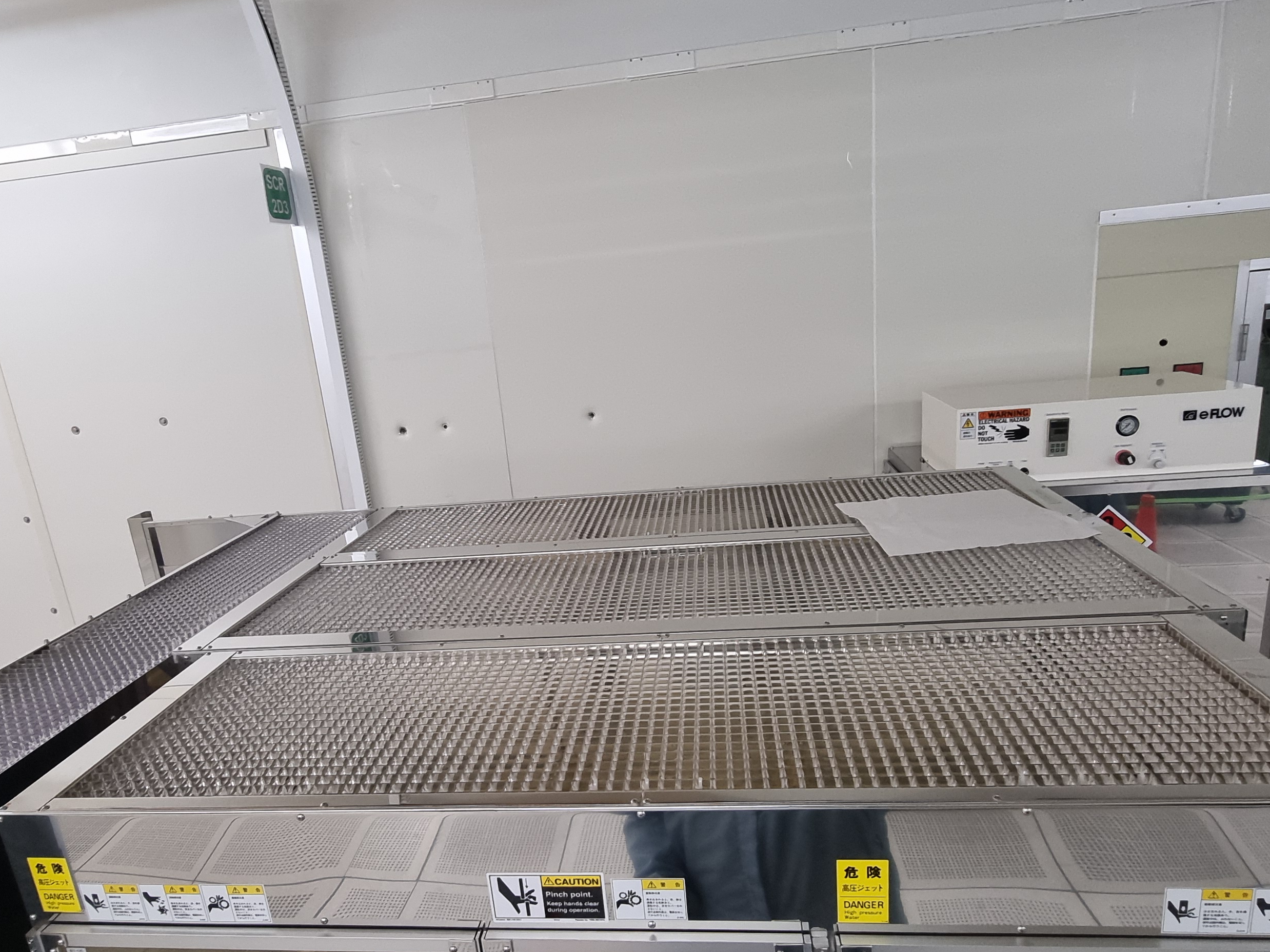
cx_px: 601
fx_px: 770
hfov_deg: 78.9
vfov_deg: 63.3
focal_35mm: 21
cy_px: 528
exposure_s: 1/60
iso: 250
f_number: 2.2
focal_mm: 2.2
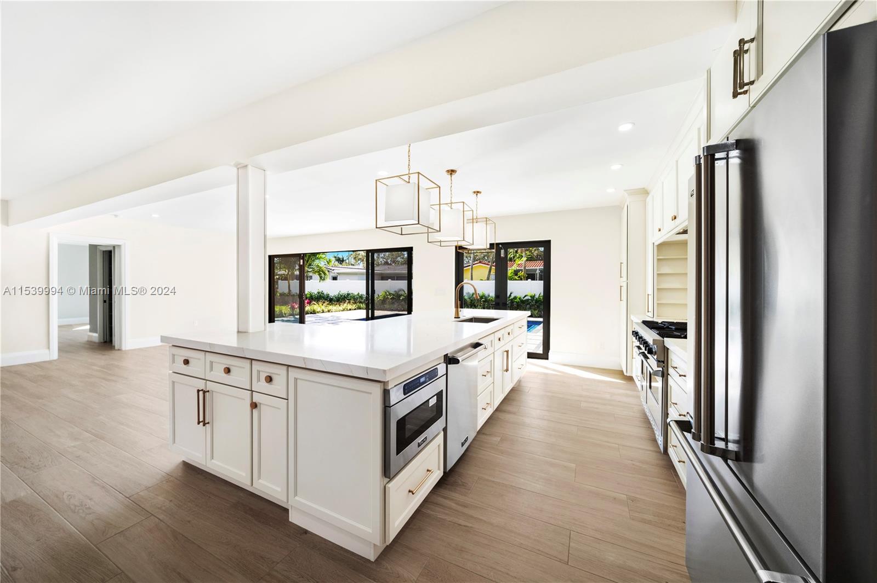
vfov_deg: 85.4
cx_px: 438
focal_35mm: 13
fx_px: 317
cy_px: 292
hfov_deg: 108.4
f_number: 9
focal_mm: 13
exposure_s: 1/30
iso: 200
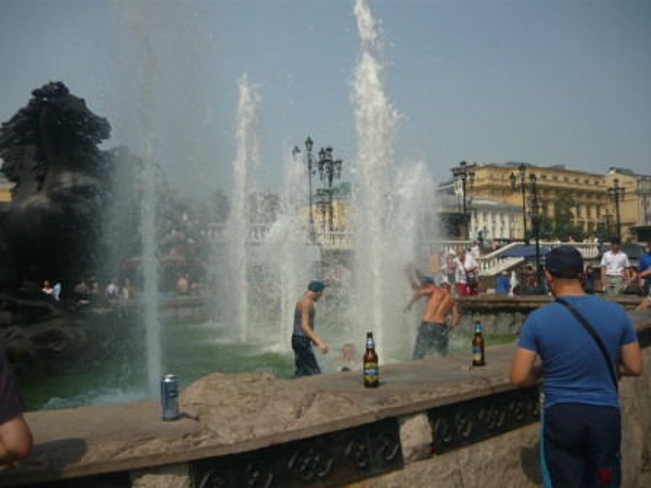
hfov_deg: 55.4
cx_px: 326
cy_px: 244
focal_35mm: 33
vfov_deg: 42.9
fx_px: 621
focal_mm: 5.5
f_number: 8
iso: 100
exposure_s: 1/400
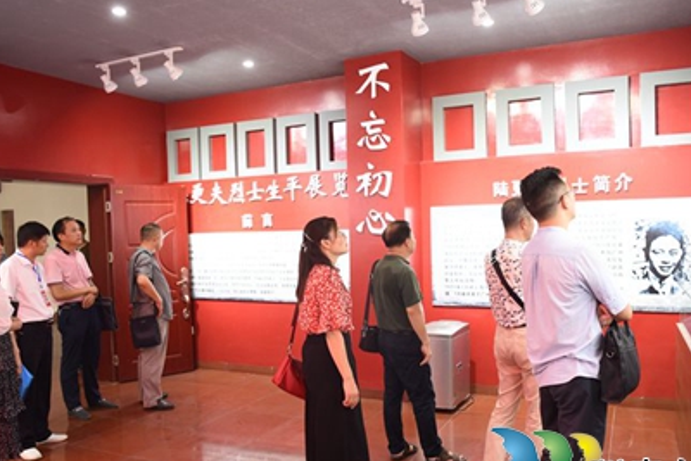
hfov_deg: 61.9
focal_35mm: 30
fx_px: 576
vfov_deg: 43.5
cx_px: 361
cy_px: 264
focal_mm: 24
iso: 800
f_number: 3.2
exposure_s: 1/40
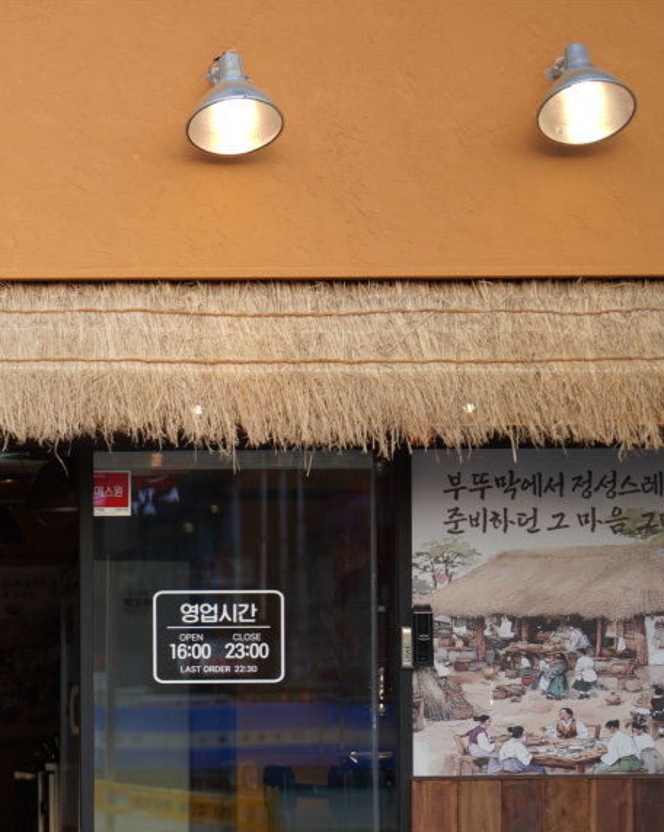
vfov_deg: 14.3
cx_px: -363
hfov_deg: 11.1
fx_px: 3271
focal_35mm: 133
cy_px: 756
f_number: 1.2
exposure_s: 1/500
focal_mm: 50
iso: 50
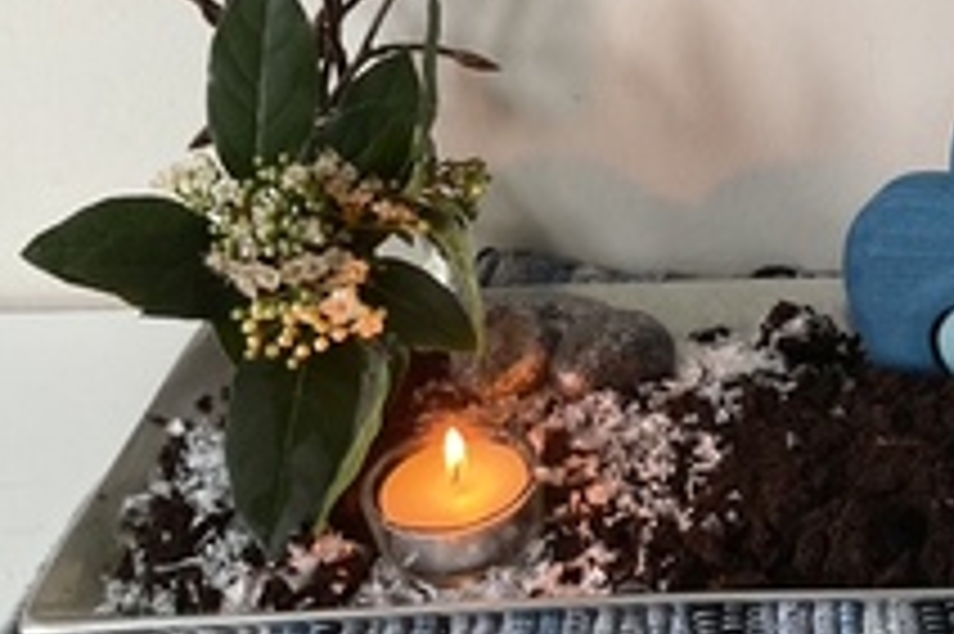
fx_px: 1509
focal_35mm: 57
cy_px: 283
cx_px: 824
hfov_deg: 33.6
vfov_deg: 23.7
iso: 200
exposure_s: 1/60
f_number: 1.8
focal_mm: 3
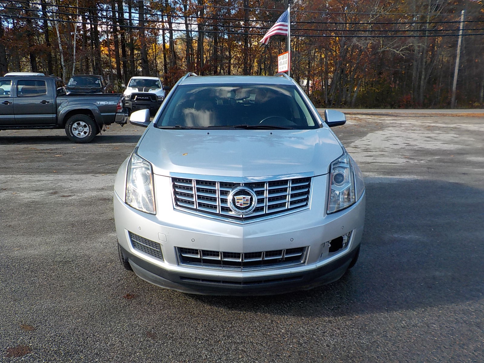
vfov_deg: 46.8
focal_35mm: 30
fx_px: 419
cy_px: 182
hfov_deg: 60.0
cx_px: 242
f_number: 3.3
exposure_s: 1/400
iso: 125
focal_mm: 4.1
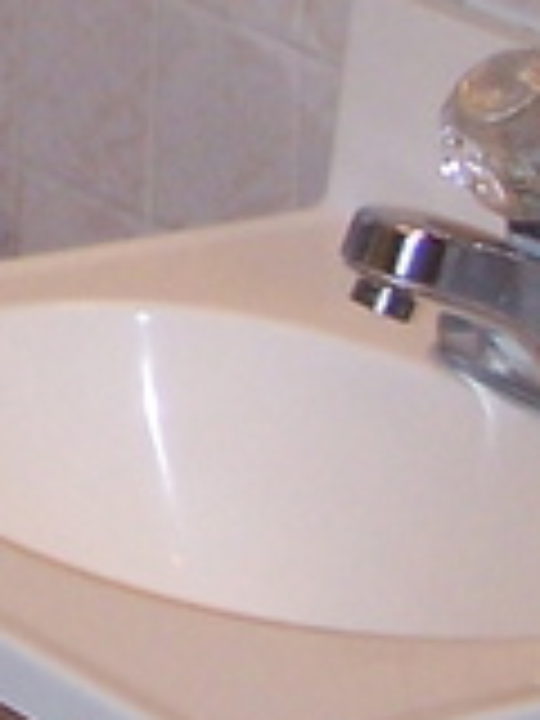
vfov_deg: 7.7
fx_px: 5325
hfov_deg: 5.7
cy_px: -99
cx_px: -526
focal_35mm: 256
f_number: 2.8
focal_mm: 6.3
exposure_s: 1/60
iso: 140
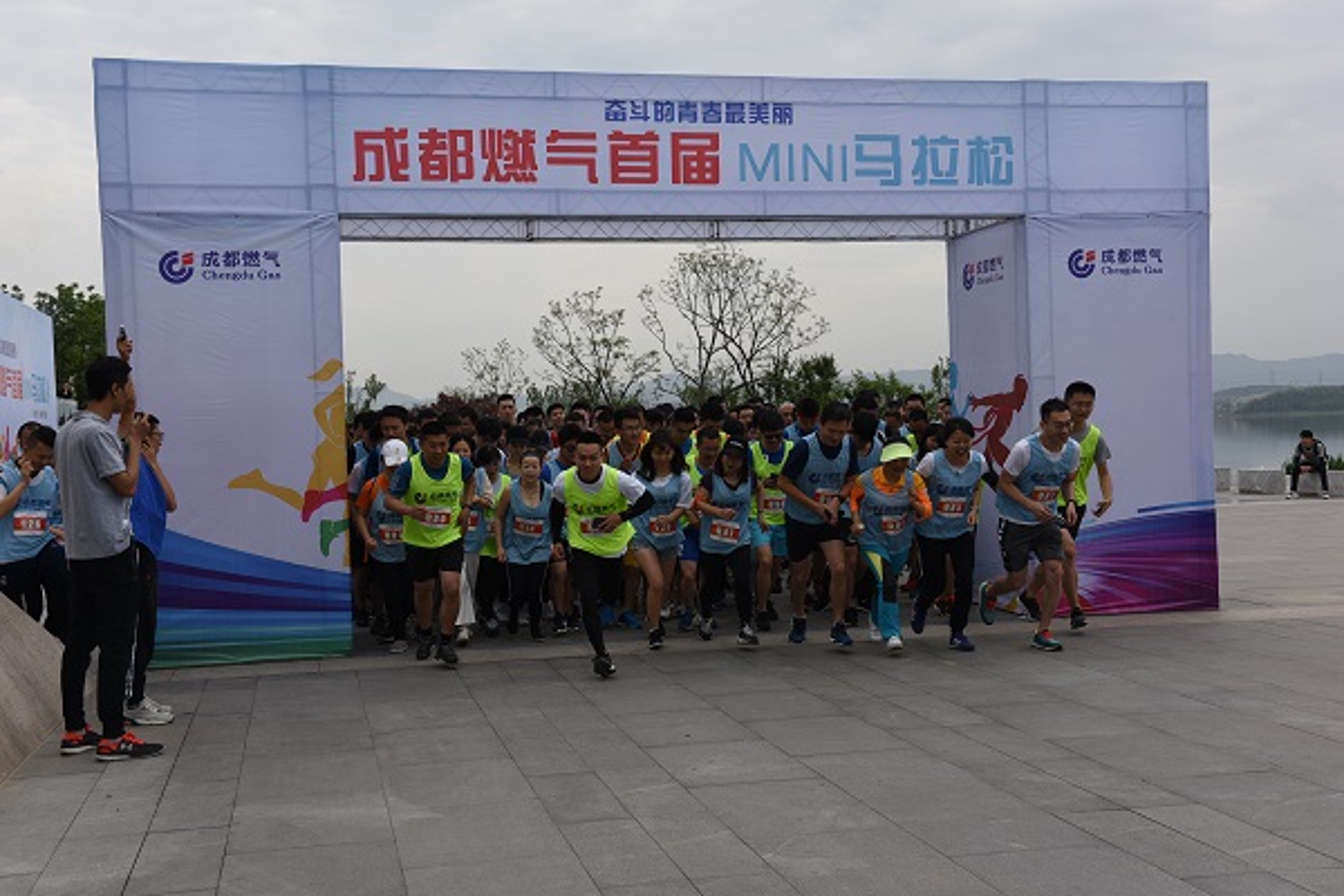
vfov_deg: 30.5
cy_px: 448
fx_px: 1643
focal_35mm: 44
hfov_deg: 44.5
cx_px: 672
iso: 100
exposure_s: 1/320
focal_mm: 44
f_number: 8
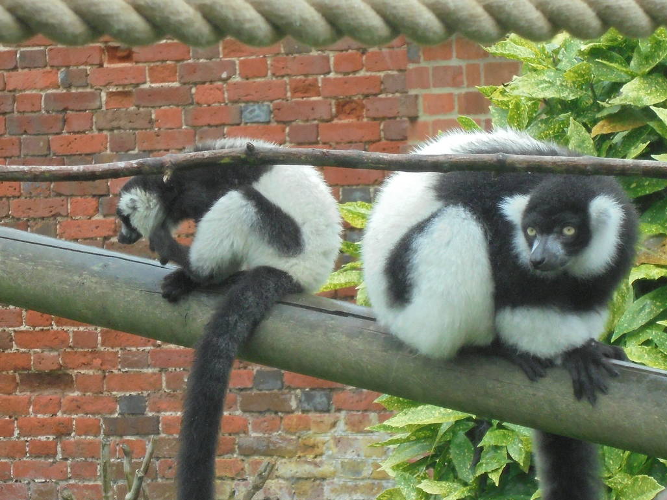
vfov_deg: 7.8
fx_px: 3662
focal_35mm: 190
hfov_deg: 10.4
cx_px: 364
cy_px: 301
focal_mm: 21.8
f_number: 5.6
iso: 320
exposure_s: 1/250
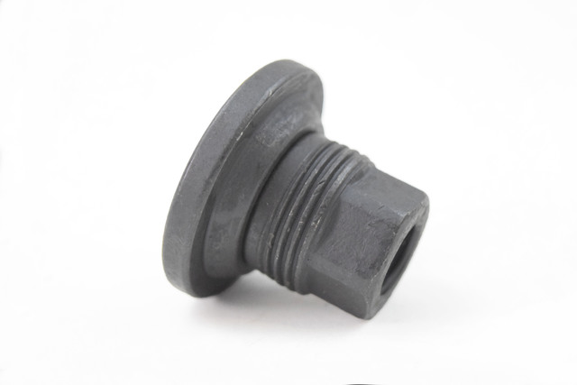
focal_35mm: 69
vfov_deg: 19.7
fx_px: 1106
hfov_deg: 29.2
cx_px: 288
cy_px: 192
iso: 4500
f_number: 5
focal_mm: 46
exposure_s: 1/60
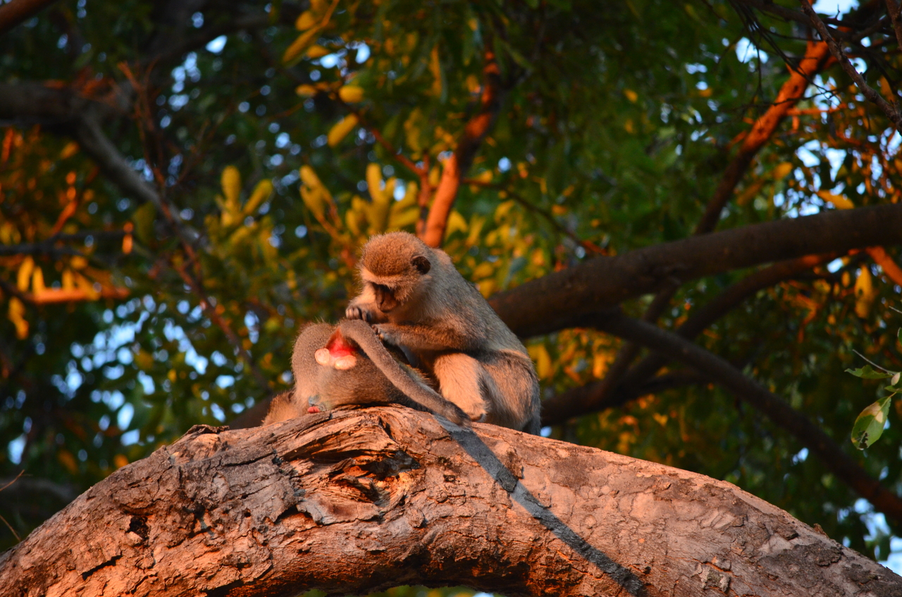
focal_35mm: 330
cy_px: 298
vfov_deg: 4.1
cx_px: 451
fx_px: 8252
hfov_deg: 6.3
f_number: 5.3
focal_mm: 220
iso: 1250
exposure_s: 1/125
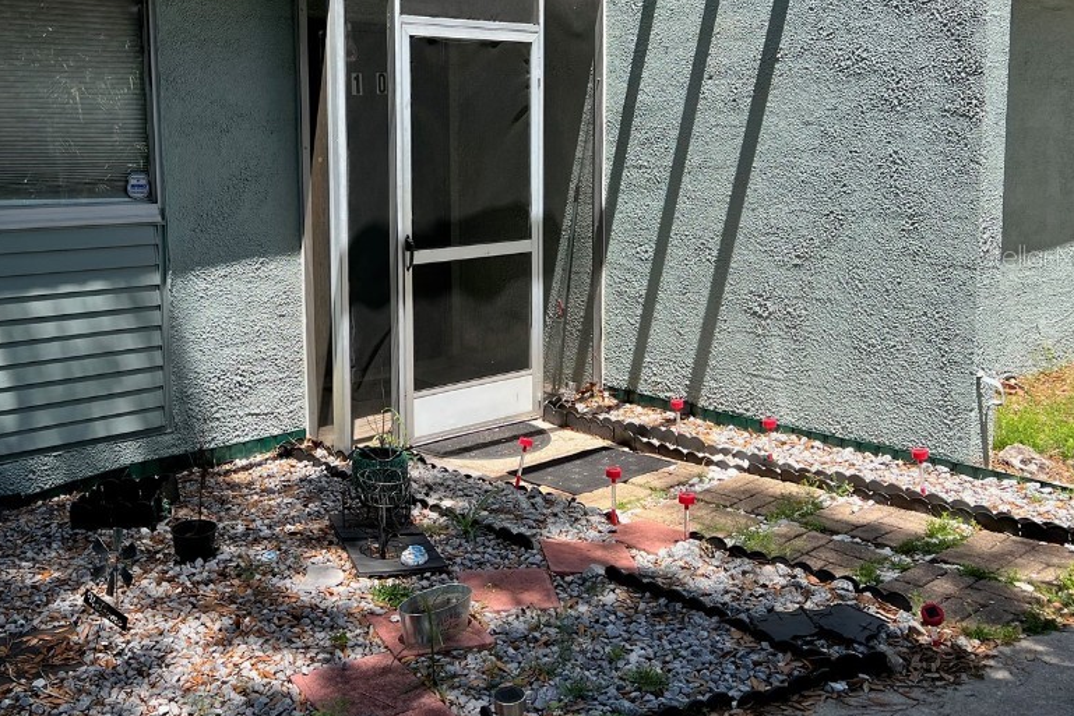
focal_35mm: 36
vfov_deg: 36.6
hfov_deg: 52.5
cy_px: 255
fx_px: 1074
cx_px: 395
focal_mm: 5.7
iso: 50
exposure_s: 1/1266
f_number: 1.5
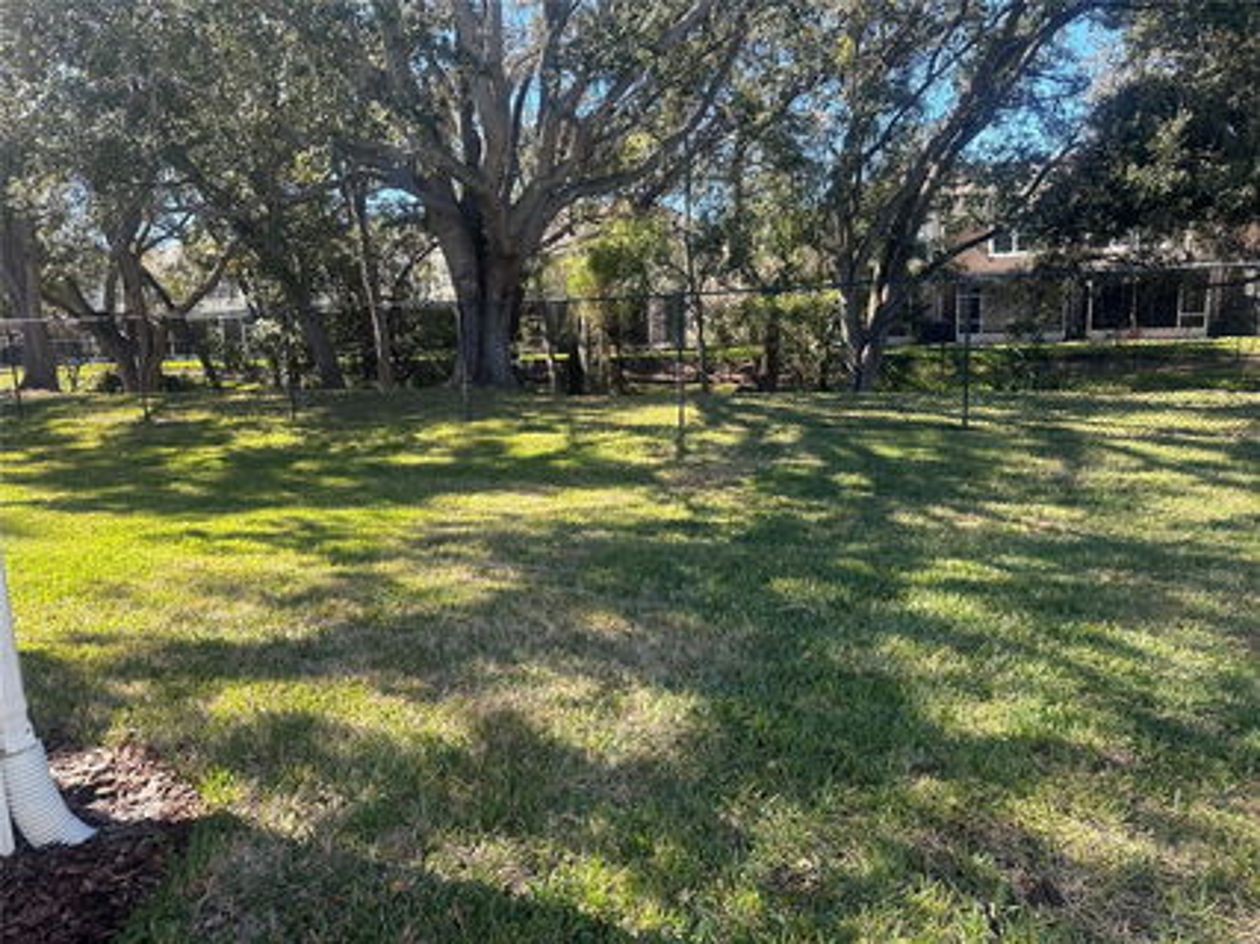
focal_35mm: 24
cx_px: 630
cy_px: 472
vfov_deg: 56.8
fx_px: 873
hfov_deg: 71.6
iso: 80
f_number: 1.78
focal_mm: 6.86
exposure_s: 1/659
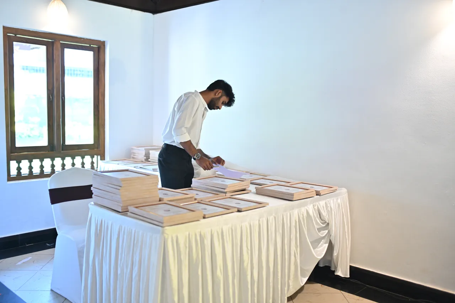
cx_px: 228
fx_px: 442
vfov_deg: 37.8
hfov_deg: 54.4
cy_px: 152
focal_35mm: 35
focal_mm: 35
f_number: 1.4
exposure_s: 1/125
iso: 800
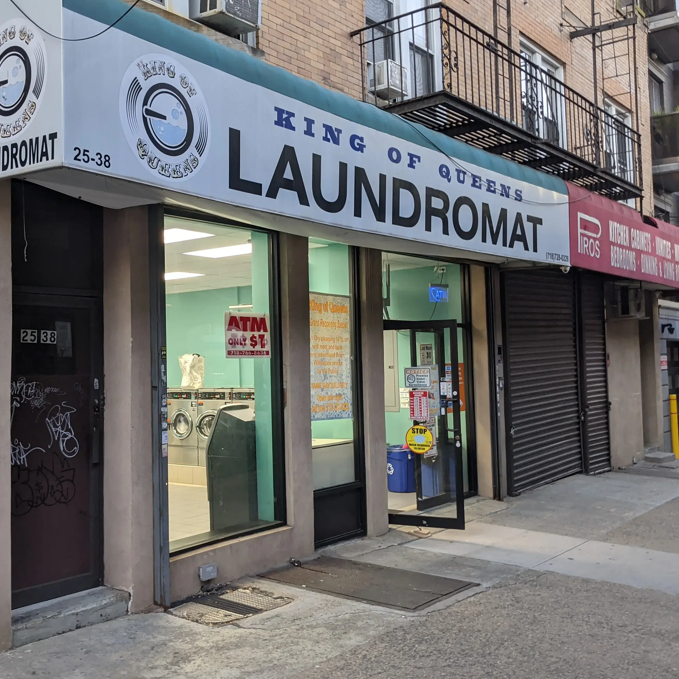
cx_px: 271
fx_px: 821
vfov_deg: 44.9
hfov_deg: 44.7
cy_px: 312
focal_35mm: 37
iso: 58
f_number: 1.73
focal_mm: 4.38
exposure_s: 1/23.8
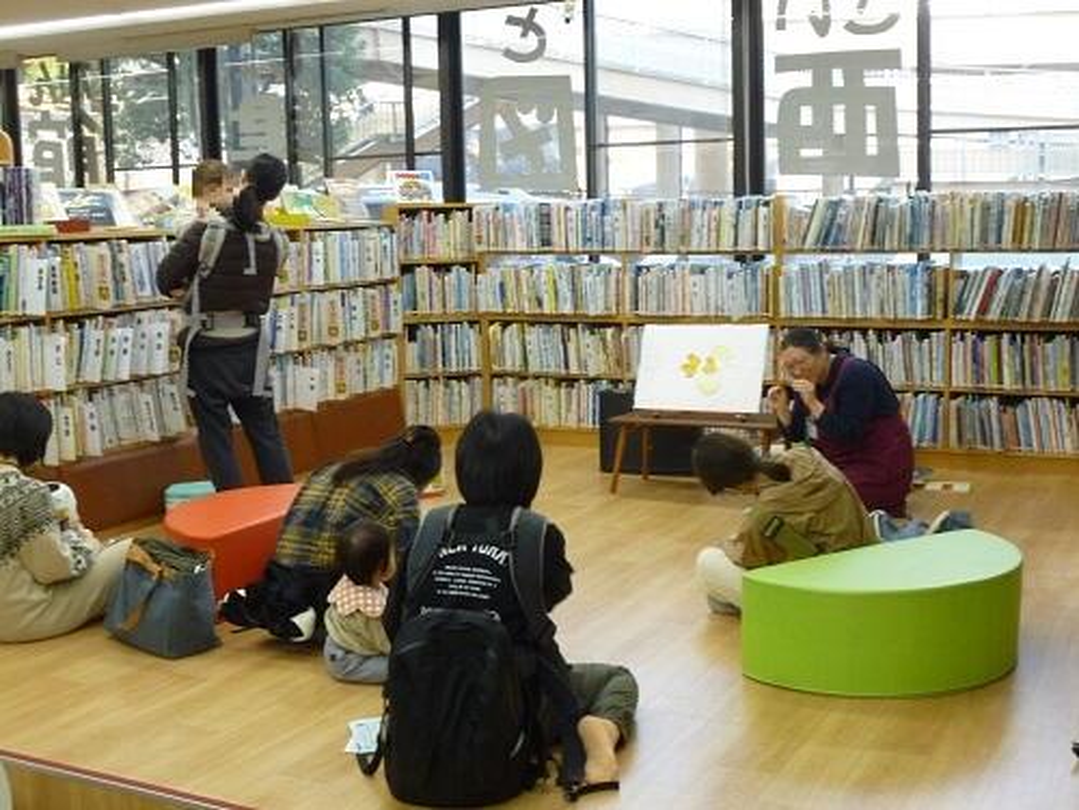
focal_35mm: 45
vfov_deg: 32.2
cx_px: 540
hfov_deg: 42.1
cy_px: 405
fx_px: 1403
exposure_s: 1/60
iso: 320
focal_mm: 8
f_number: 3.9
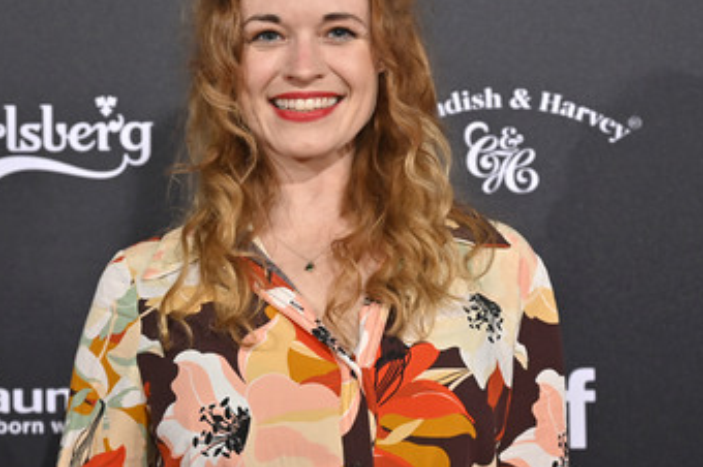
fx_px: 1502
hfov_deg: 26.3
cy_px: 172
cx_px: 288
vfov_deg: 17.7
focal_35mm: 77
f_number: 4
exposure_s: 1/200
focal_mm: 58
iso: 800
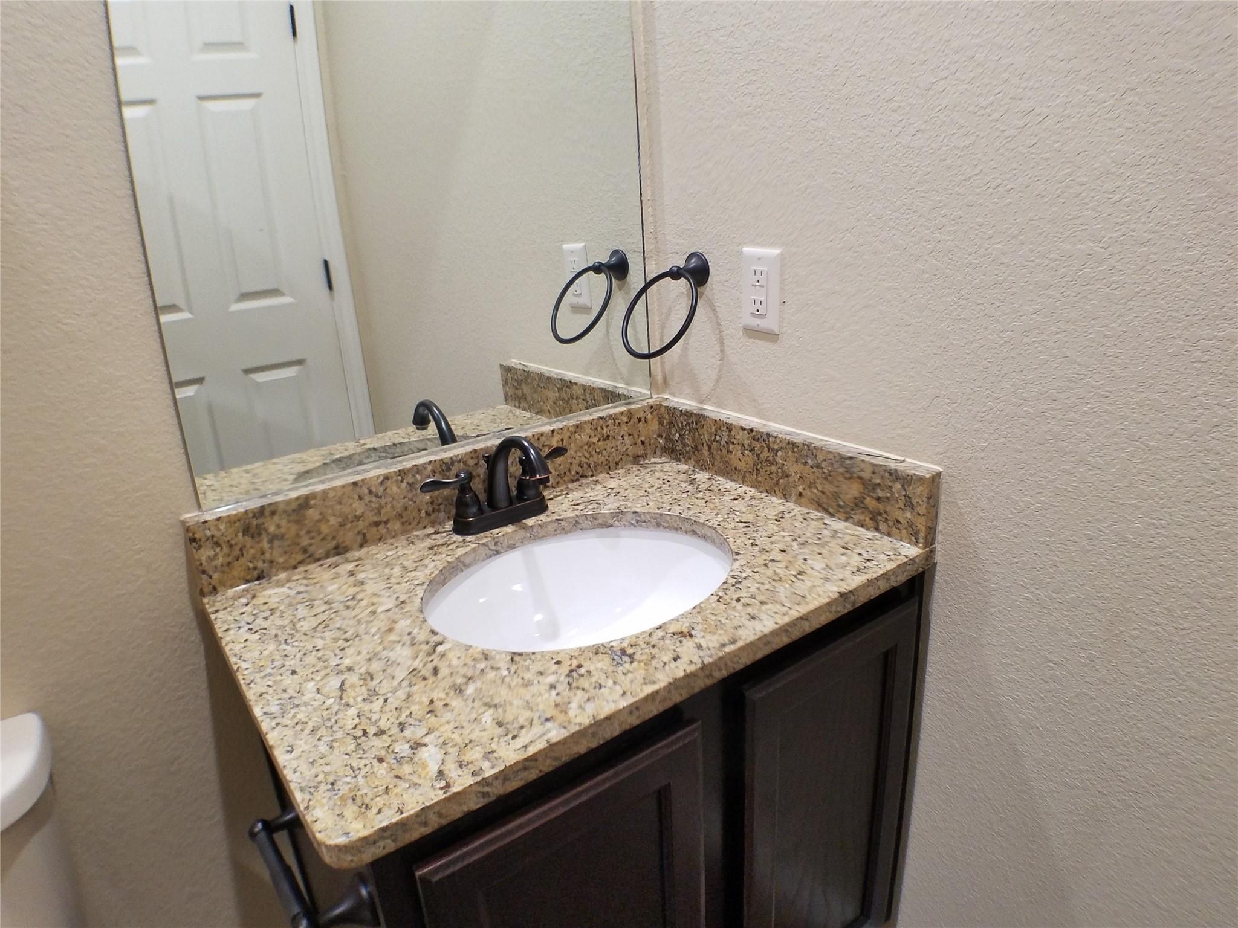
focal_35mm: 26
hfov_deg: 67.3
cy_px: 464
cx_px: 619
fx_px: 930
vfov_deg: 53.1
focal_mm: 4.2
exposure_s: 1/24
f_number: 1.7
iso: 160
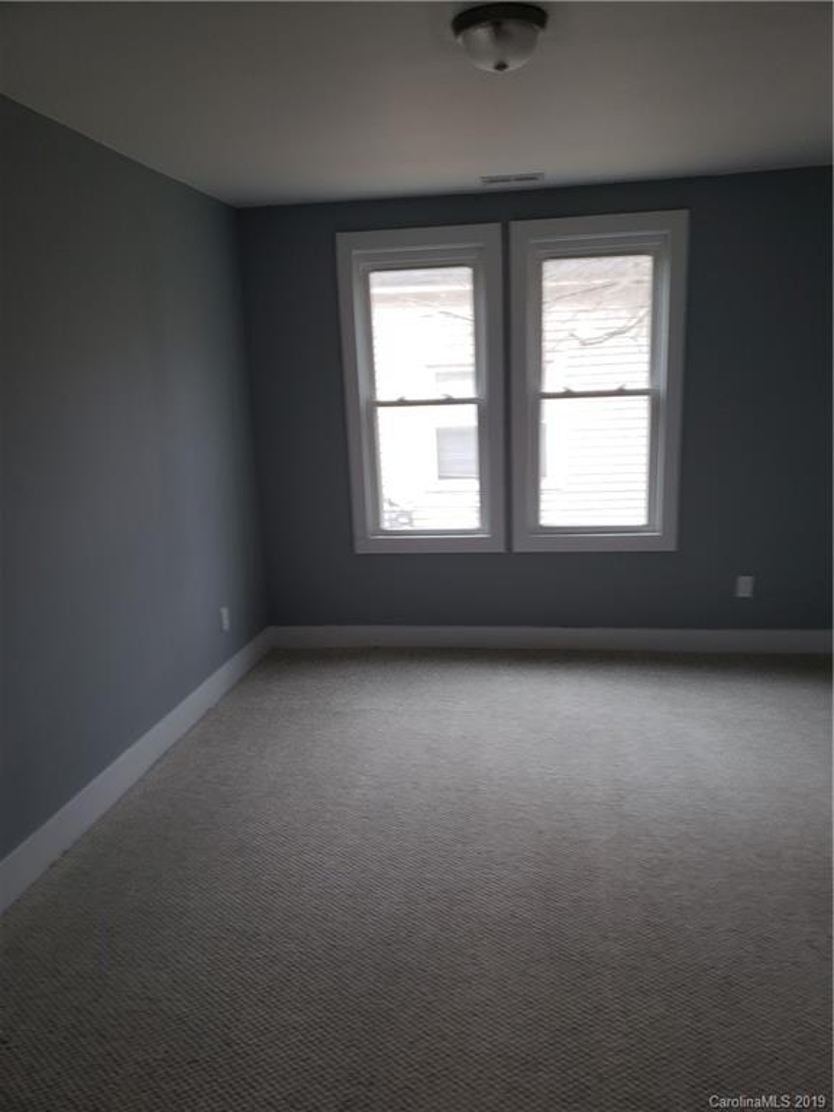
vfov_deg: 67.3
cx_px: 417
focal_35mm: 26
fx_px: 835
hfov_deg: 53.1
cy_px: 556
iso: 100
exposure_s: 1/60
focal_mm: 4.3
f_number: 1.5
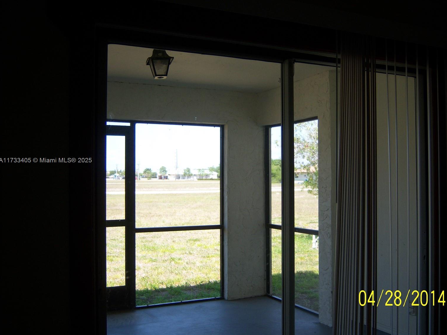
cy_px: 161
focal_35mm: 38
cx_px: 234
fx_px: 491
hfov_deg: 49.0
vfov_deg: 37.7
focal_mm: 7.5
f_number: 2.8
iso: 80
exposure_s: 1/200
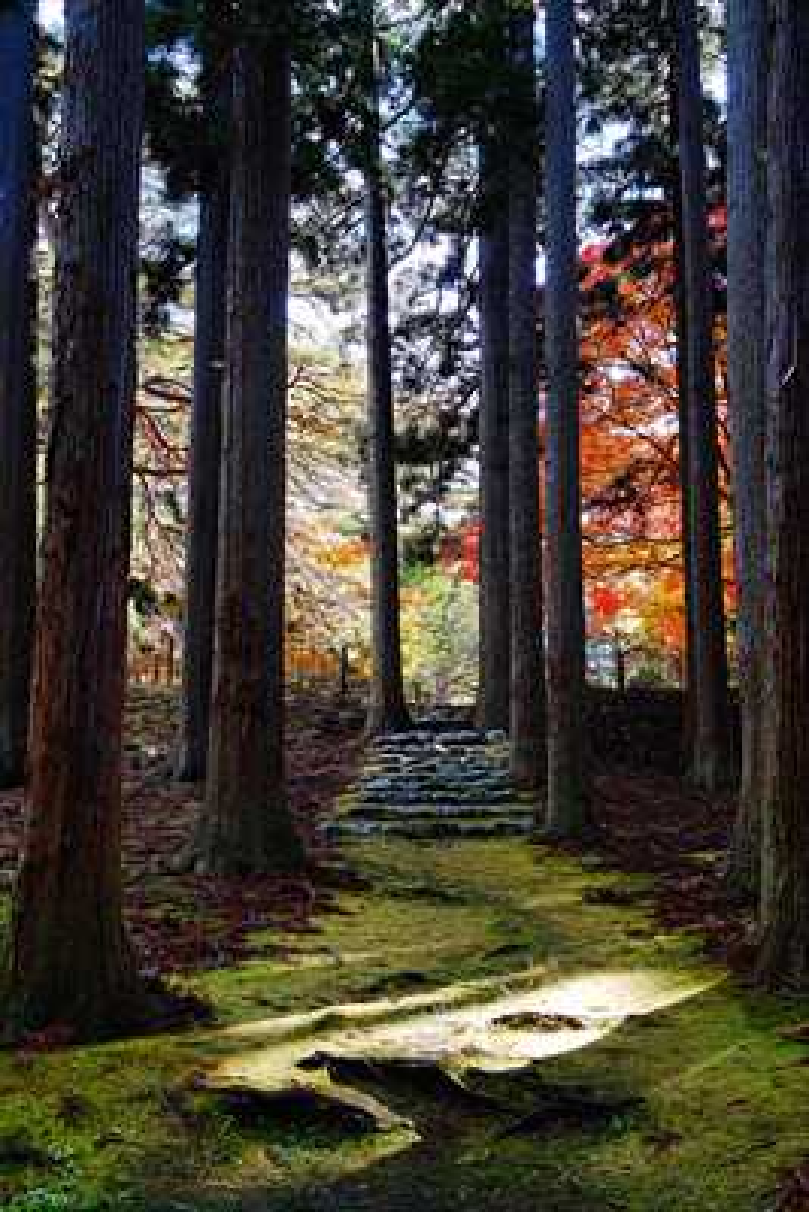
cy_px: 606
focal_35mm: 31
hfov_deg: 42.4
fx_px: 1044
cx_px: 404
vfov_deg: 60.3
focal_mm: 31
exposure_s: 1/50
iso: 100
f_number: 4.5
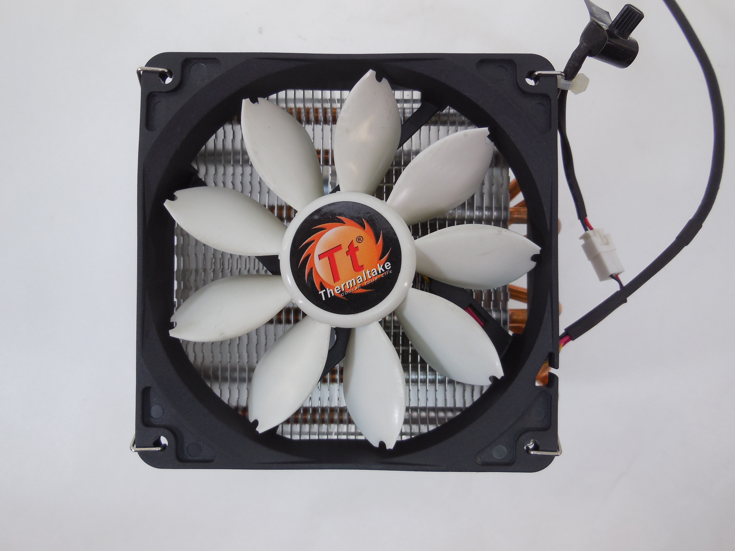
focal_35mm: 25
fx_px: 531
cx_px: 368
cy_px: 276
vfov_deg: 54.9
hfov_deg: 69.4
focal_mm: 4.5
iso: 125
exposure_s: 1/100
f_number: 3.1
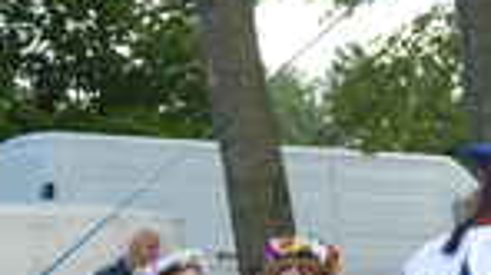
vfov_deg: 7.8
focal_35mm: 154
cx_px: 793
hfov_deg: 13.0
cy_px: 303
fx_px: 2004
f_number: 5.6
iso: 200
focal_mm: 24
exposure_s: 1/125
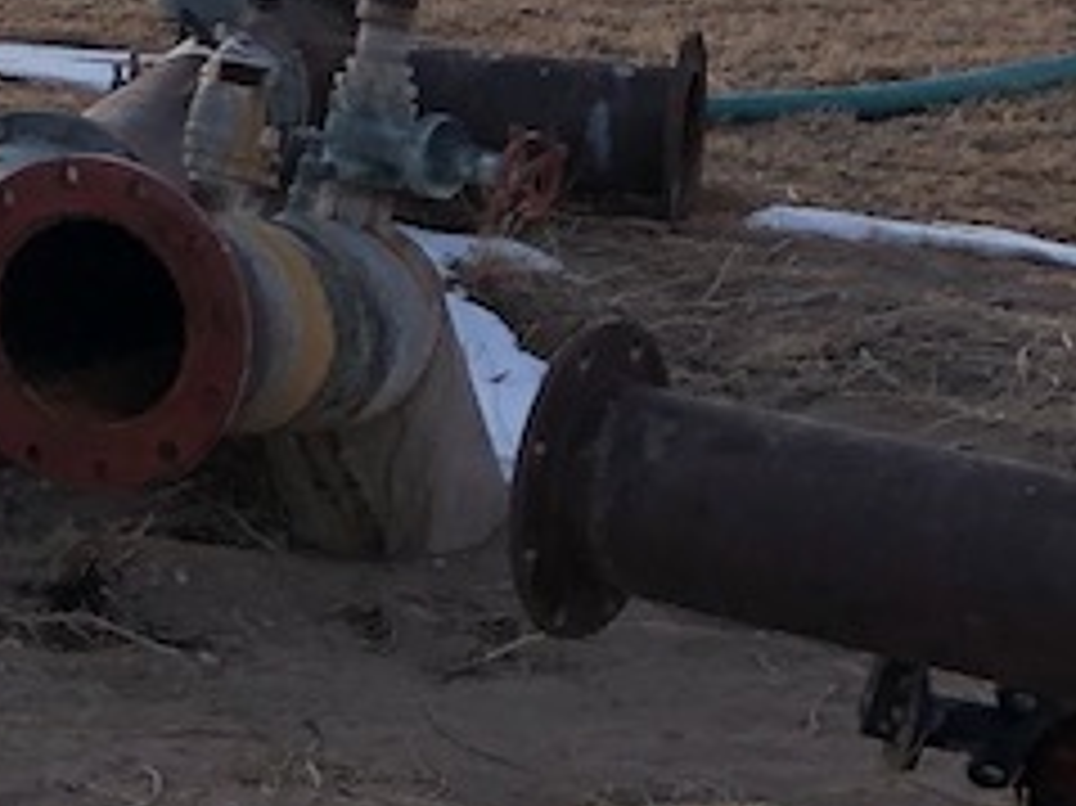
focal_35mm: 150
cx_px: -1297
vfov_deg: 9.7
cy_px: -207
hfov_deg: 11.4
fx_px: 4660
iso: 25
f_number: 1.8
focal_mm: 3.99
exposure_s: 1/120
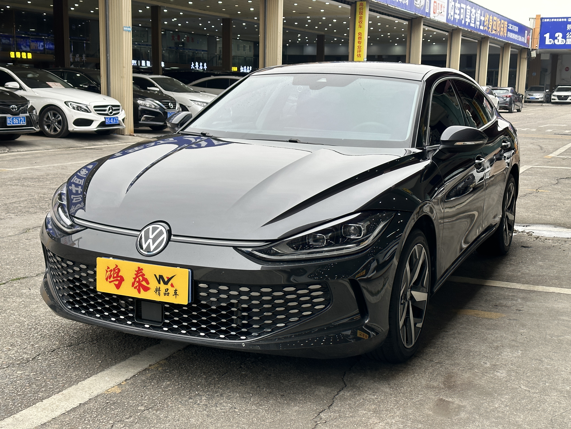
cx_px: 286
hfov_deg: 39.7
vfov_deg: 30.3
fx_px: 792
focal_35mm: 48
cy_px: 214
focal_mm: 6.86
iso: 64
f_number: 1.78
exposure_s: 1/353
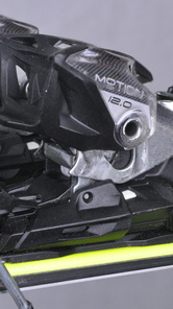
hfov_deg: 8.2
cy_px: 155
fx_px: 1210
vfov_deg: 14.5
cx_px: 32
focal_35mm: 148
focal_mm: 62
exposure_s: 1/125
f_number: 9.5
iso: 3200
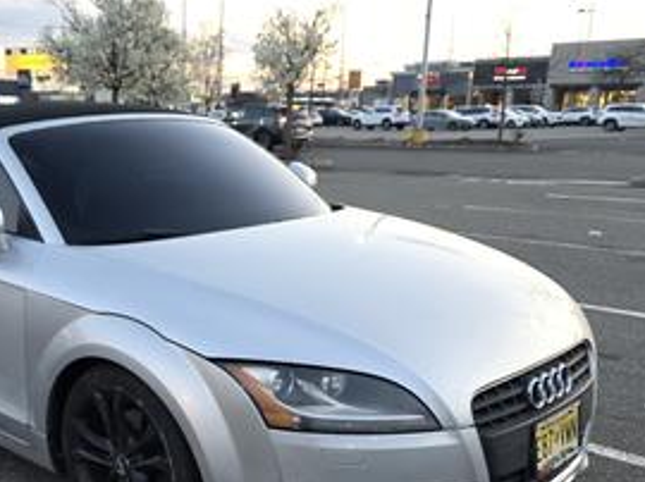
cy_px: 408
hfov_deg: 42.8
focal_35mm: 43
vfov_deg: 32.3
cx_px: 177
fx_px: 801
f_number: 1.7
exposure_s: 1/120
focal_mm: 6.3
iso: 250
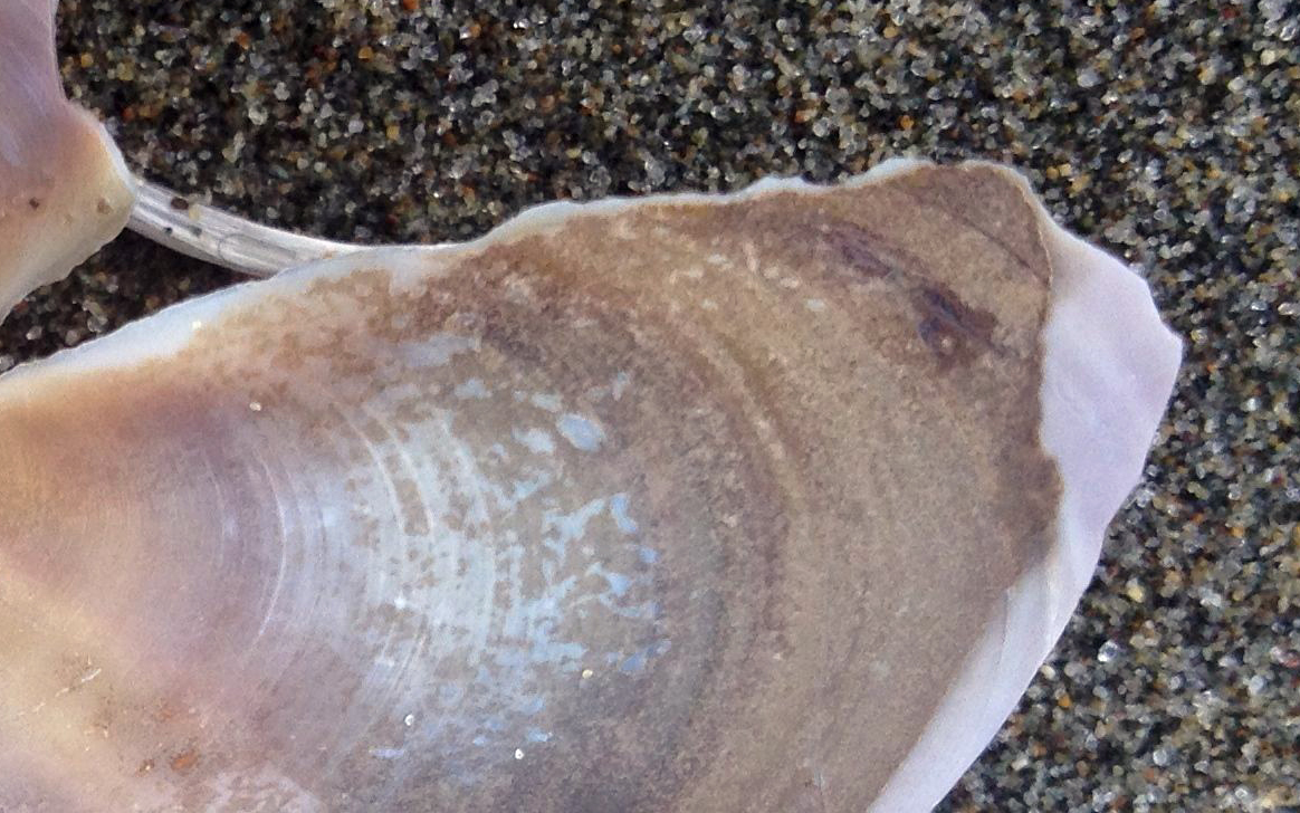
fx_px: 3685
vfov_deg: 12.4
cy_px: 840
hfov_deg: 19.2
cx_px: -133
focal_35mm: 104
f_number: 2.4
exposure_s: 1/557
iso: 50
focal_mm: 4.28
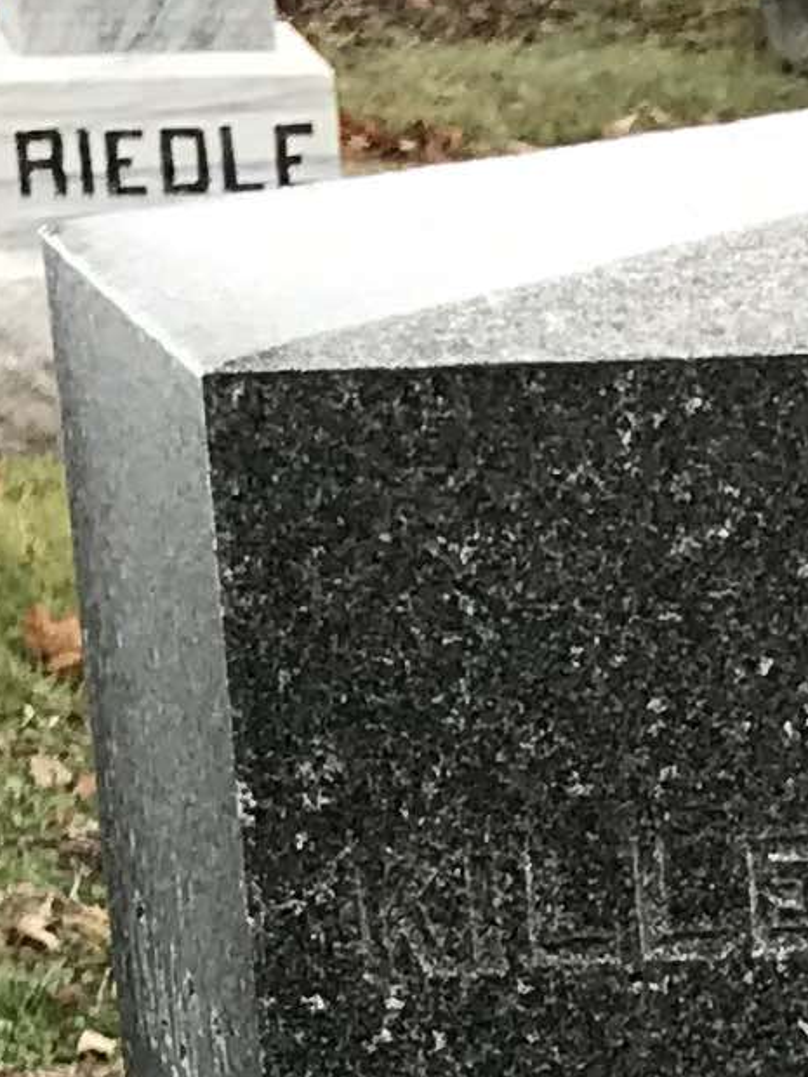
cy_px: 2510
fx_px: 5664
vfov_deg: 9.7
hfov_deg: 7.9
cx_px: 1394
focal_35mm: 182
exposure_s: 1/367
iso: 20
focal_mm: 3.99
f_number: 1.8
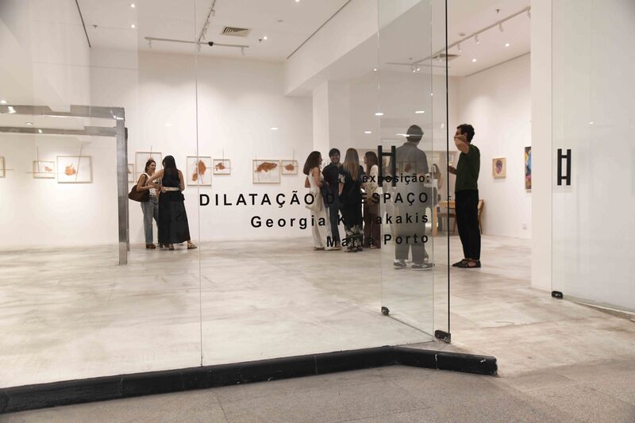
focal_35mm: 31
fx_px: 547
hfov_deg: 60.3
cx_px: 318
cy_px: 212
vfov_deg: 42.3
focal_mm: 31
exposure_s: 1/60
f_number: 4
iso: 2000
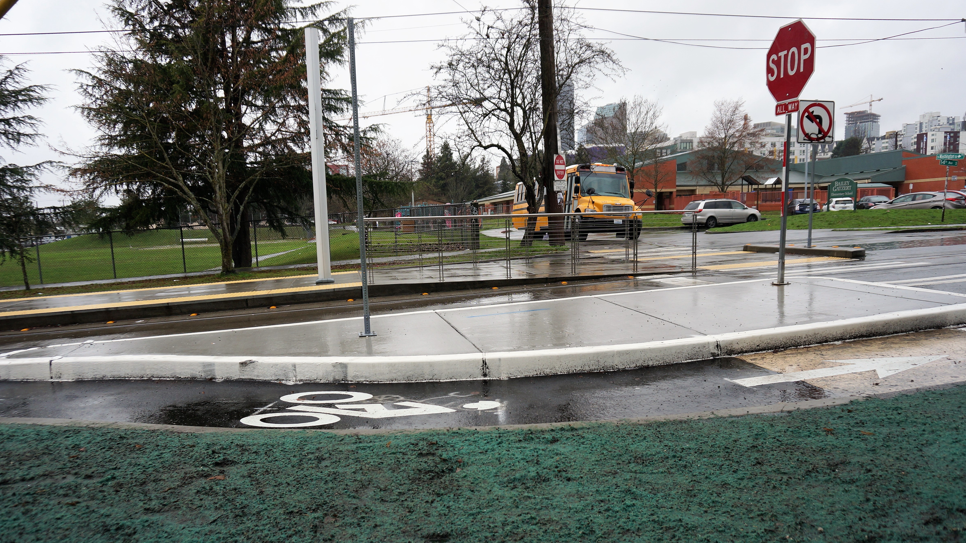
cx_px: 478
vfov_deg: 44.2
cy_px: 318
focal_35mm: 26
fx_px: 666
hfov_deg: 71.9
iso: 125
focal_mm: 16
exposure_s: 1/160
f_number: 4
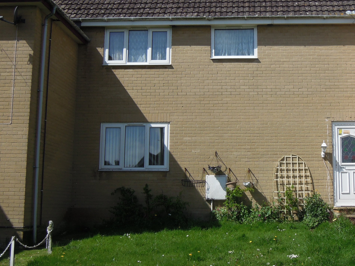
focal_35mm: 61
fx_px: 626
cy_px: 92
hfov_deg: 31.5
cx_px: 229
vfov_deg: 23.9
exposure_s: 1/1600
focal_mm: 8.1
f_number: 4.5
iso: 160
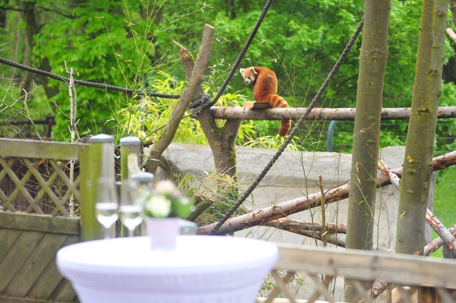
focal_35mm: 225
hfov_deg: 9.2
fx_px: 2846
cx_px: 228
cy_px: 152
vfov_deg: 6.1
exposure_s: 1/320
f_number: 5
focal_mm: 150
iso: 1600
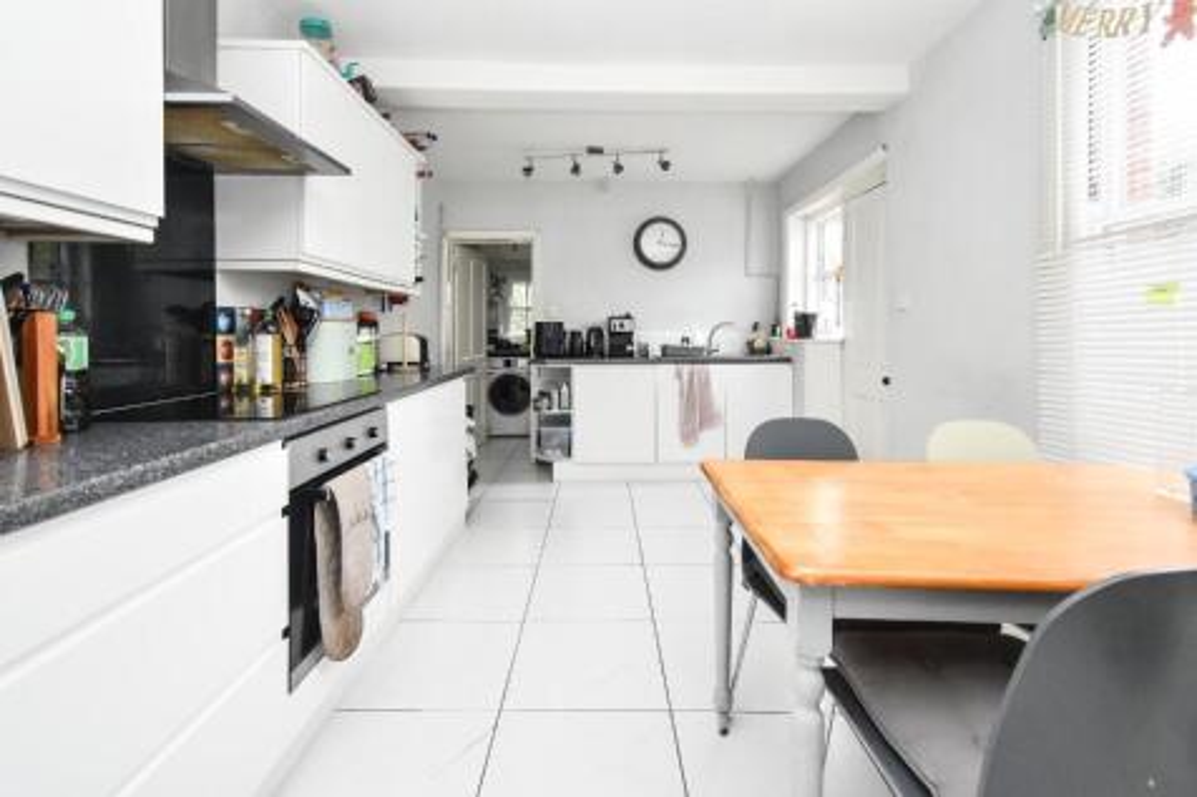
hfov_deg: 100.4
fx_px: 499
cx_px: 598
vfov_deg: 77.3
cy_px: 398
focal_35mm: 15
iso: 1250
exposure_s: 1/60
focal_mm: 10
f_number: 4.5
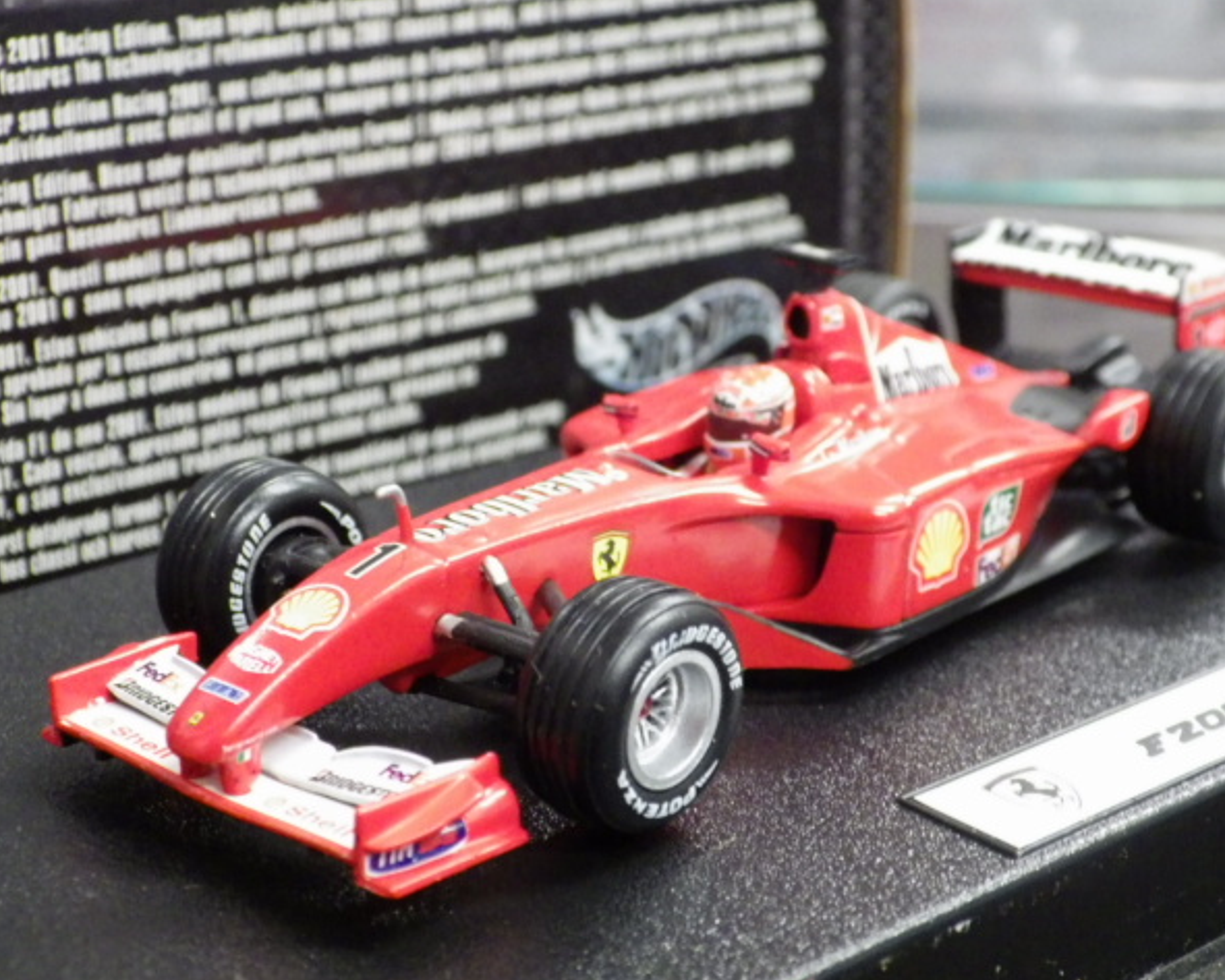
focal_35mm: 75
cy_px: 489
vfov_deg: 20.4
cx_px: 653
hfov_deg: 25.4
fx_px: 2720
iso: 1250
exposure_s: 1/25
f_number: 4.2
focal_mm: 12.8
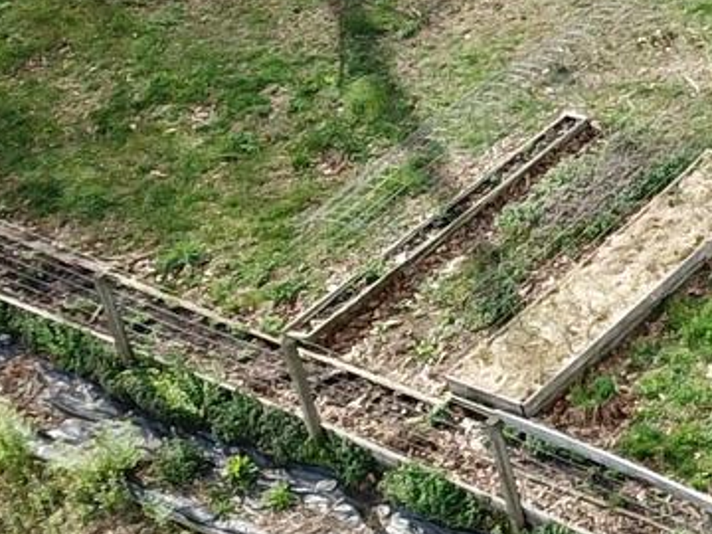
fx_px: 3044
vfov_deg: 9.8
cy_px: -216
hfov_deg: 11.4
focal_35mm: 148
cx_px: 1632
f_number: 2.2
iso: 100
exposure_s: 1/383
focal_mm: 4.73
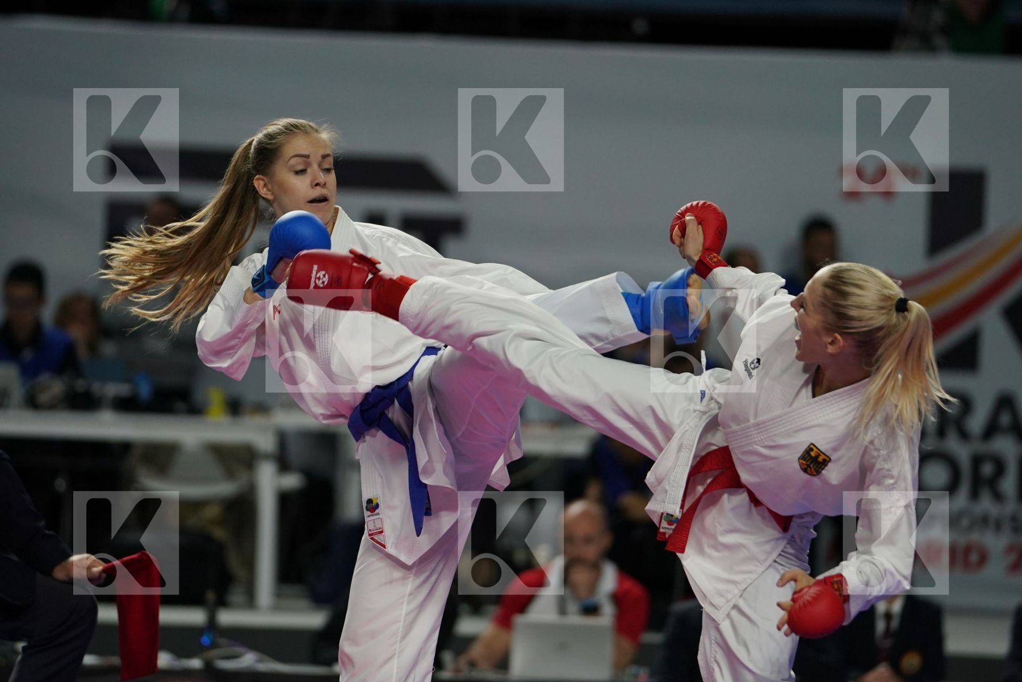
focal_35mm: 300
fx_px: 8516
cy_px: 341
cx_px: 511
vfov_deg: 4.6
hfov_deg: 6.9
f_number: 2.8
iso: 1000
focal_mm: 200
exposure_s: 1/1000
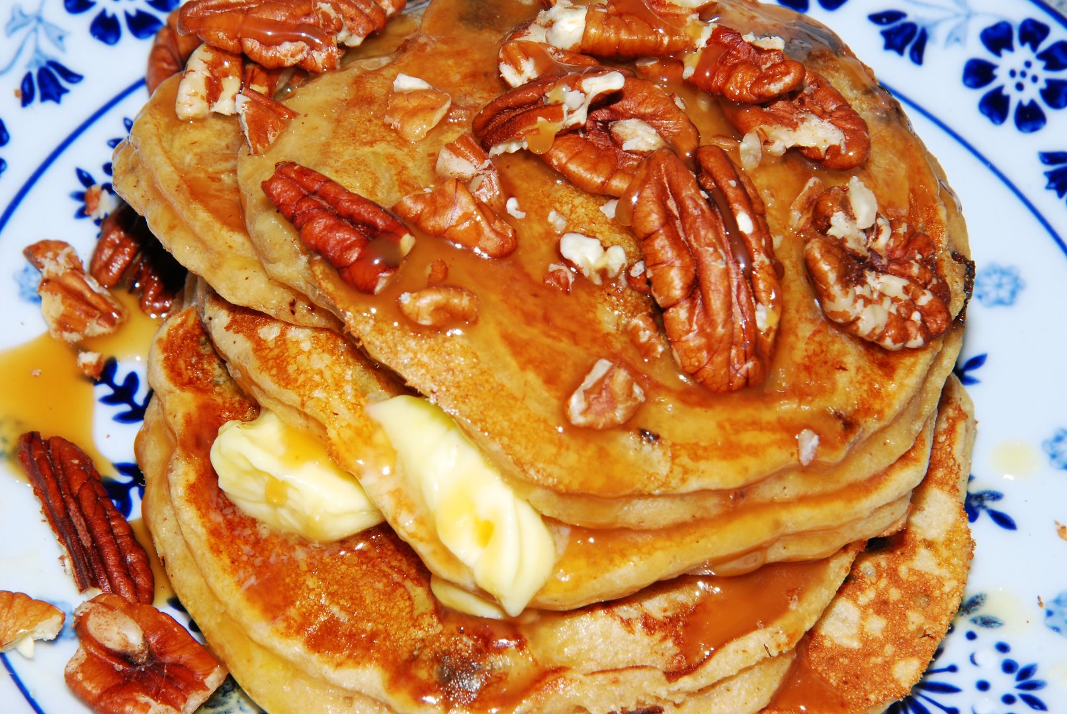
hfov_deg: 13.0
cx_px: 534
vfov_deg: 8.7
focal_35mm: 158
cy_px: 357
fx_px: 4674
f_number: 16
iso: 250
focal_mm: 105
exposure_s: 1/200
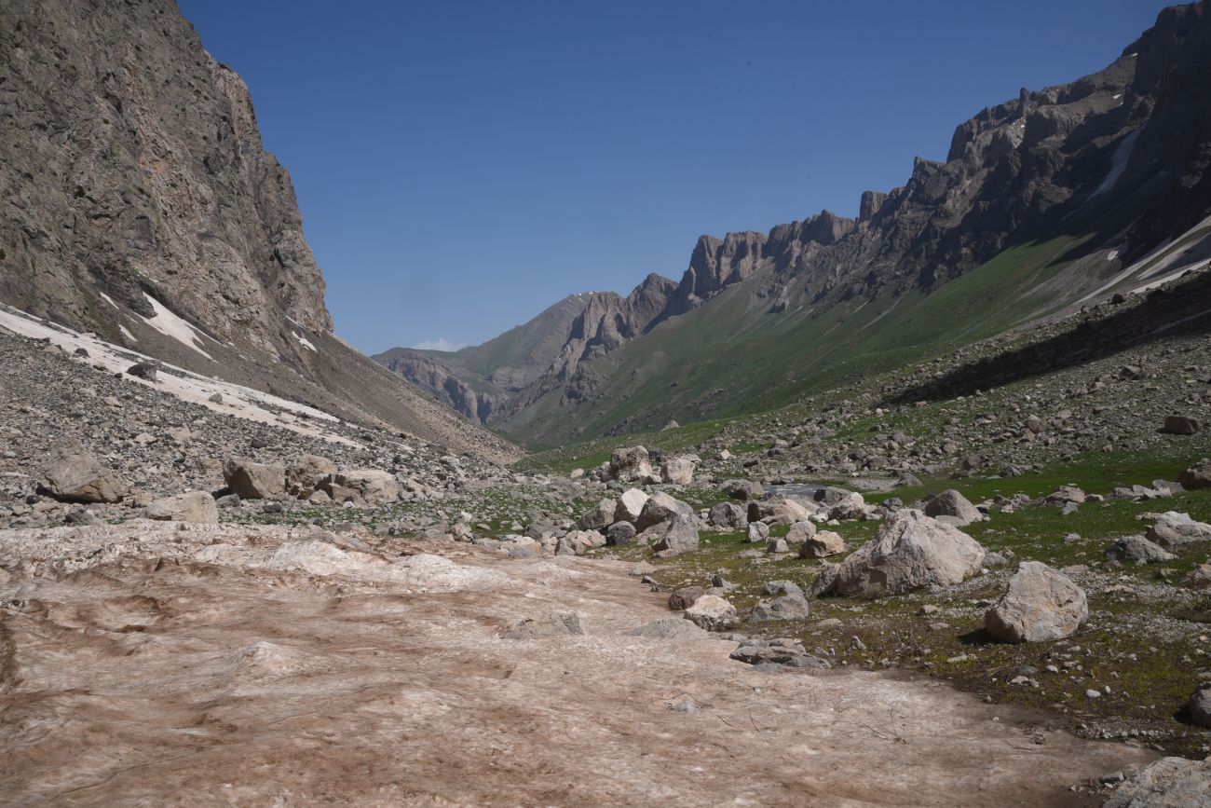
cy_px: 404
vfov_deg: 27.0
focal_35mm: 50
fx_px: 1682
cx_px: 606
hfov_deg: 39.6
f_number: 18
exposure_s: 1/125
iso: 160
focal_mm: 50
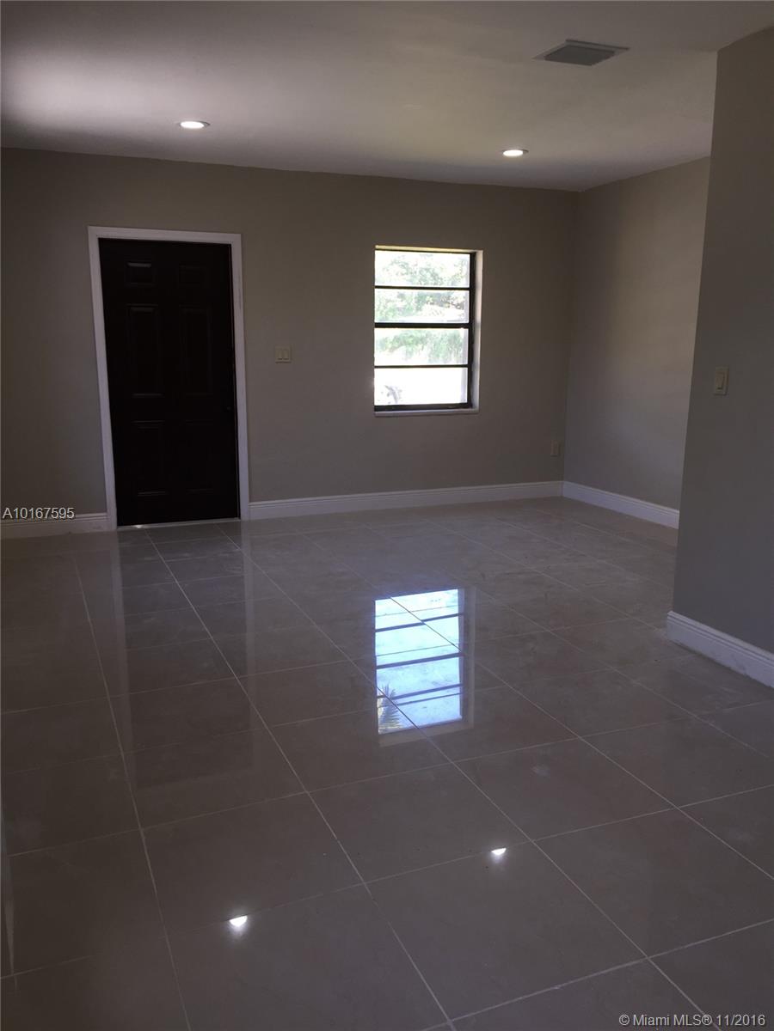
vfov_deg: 61.7
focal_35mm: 29
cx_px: 387
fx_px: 865
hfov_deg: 48.2
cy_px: 516
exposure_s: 1/37
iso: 32
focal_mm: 4.15
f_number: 2.2
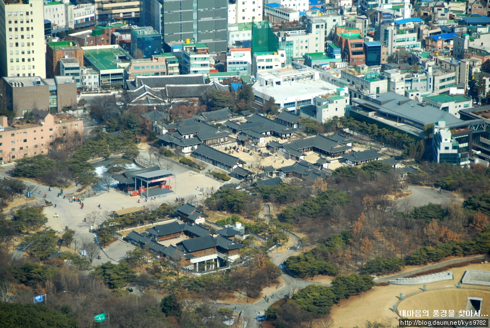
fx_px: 2657
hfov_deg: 10.5
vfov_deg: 7.1
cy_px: 164
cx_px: 245
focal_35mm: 195
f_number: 5.6
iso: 100
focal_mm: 130
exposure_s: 1/250
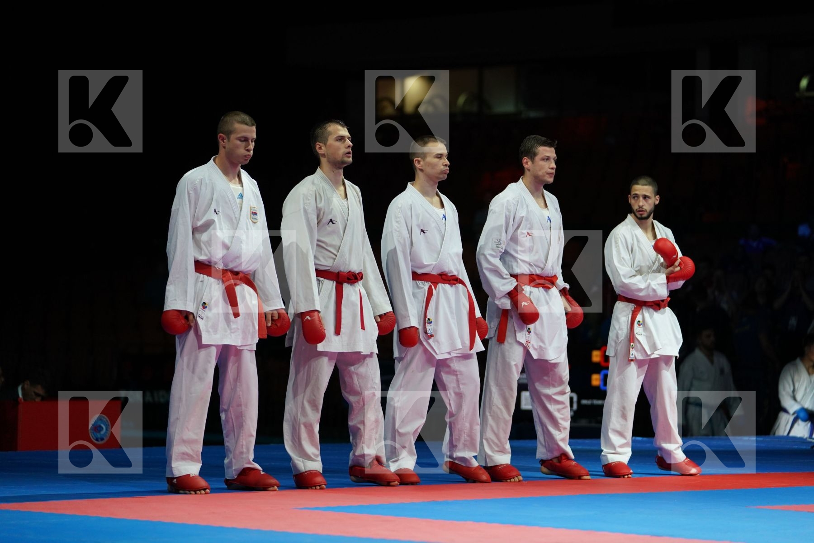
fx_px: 2894
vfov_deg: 10.7
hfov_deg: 16.0
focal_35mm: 128
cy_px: 272
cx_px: 407
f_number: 2.8
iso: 1600
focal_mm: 128
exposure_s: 1/1000
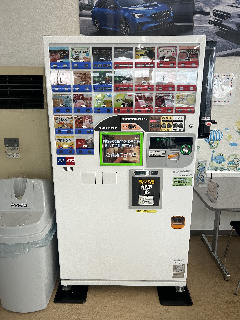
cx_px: 120
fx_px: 240
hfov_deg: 53.1
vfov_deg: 67.3
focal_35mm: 26
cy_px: 160
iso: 50
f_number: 1.5
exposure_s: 1/389
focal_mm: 5.7
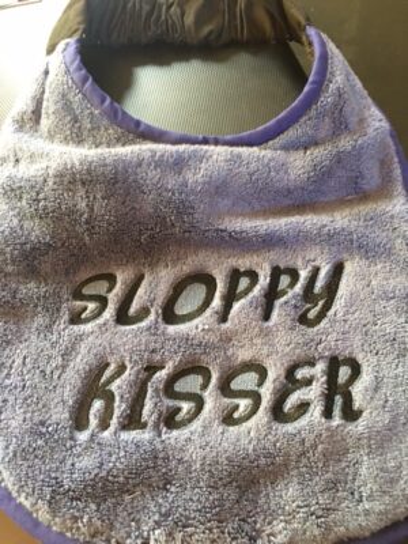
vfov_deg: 61.7
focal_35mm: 29
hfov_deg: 48.2
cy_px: 272
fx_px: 456
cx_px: 204
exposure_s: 1/8
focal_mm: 4.15
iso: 160
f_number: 2.2
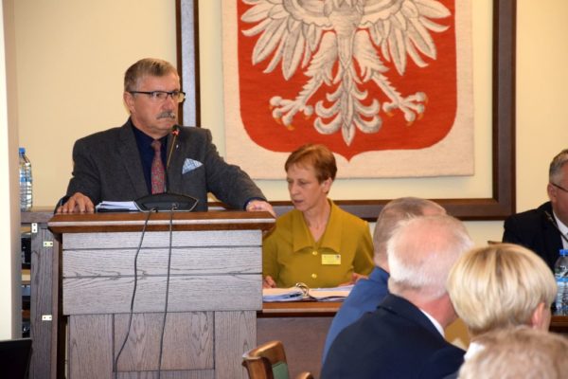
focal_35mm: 158
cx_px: 284
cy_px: 190
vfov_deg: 8.7
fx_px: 2485
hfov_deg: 13.0
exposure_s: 1/60
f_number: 5.6
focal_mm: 105
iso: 1400
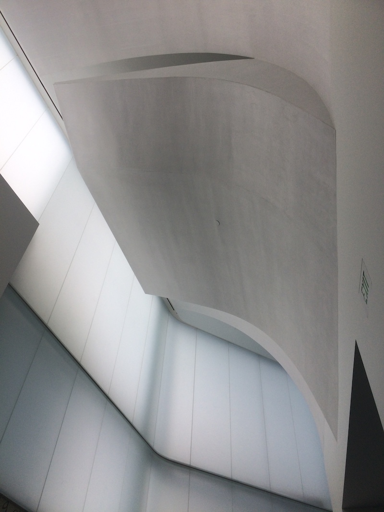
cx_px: 192
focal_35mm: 29
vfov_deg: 61.7
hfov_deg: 48.2
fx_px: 429
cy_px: 256
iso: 32
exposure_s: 1/394
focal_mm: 4.15
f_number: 2.2
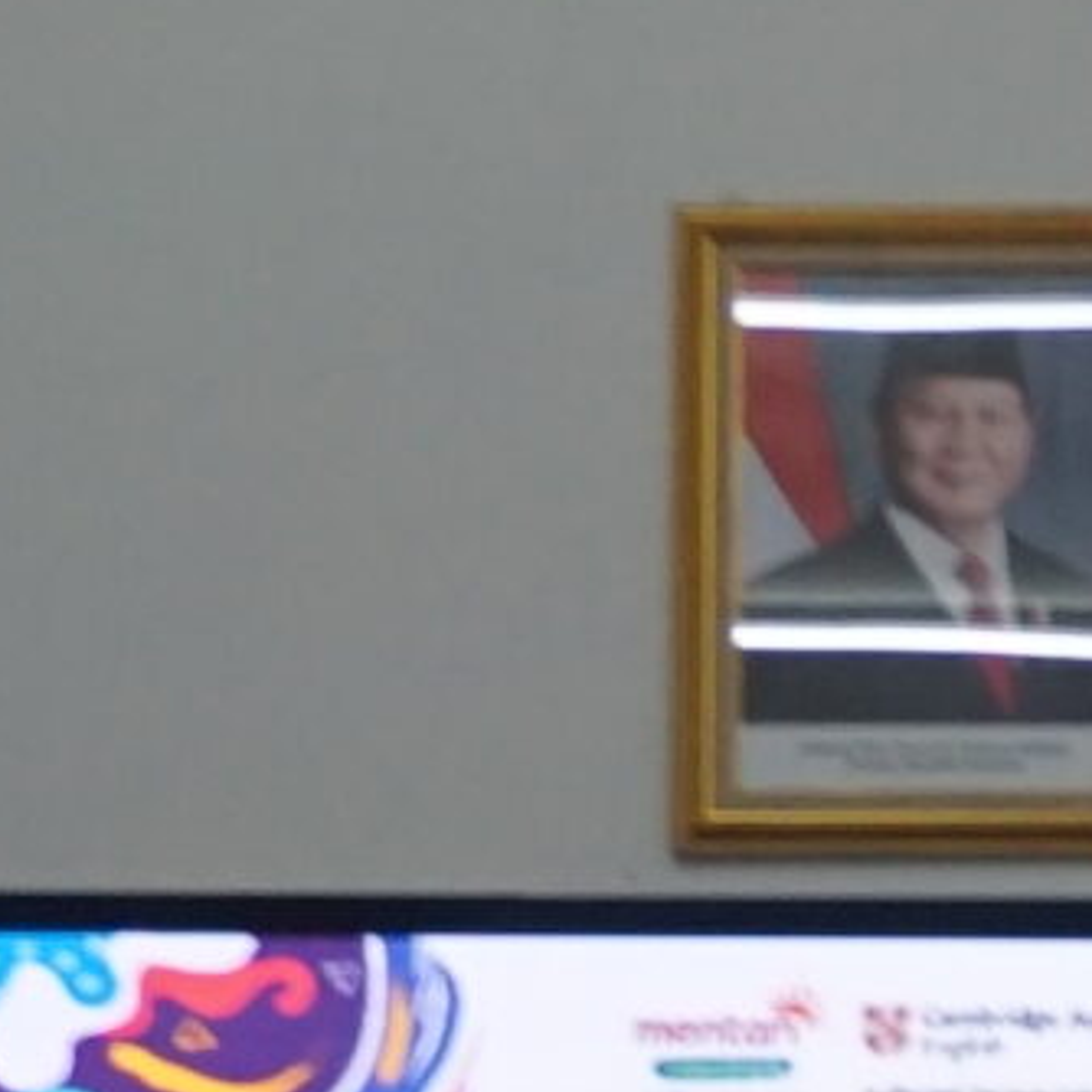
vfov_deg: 8.2
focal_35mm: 202
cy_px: 2169
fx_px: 7209
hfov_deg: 8.3
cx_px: 2050
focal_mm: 21
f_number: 4.5
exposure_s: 1/100
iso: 1000
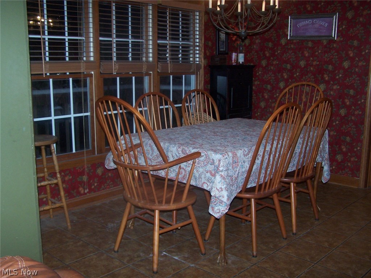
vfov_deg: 37.7
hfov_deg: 49.0
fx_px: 407
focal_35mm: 38
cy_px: 139
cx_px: 186
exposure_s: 1/60
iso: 140
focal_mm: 6.3
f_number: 2.8
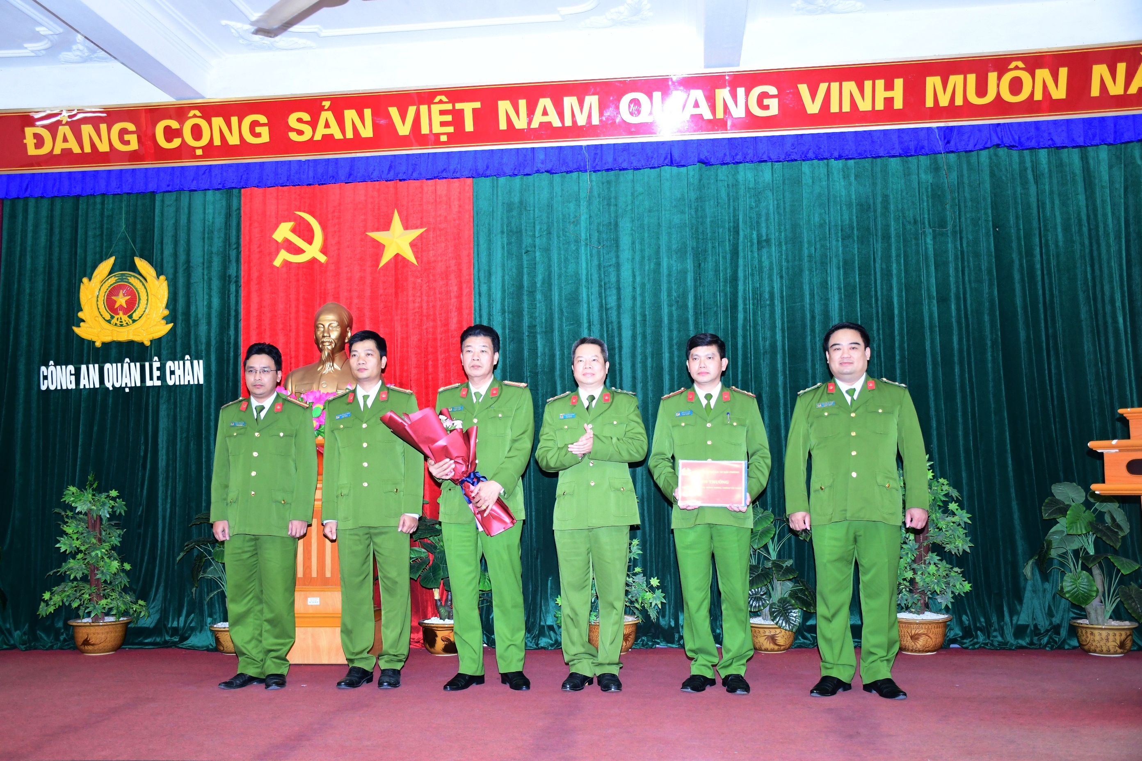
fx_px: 1142
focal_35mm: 36
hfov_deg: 53.1
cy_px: 380
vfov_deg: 36.9
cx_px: 571
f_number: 4.5
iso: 1600
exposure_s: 1/200
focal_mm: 24
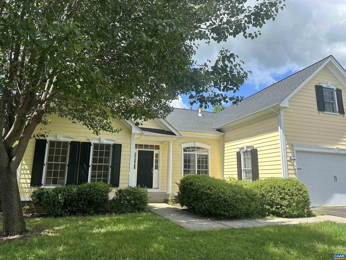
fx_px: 240
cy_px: 130
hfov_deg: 71.6
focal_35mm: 24
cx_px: 173
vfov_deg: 56.8
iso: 80
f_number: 1.78
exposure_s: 1/2070
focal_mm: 6.86
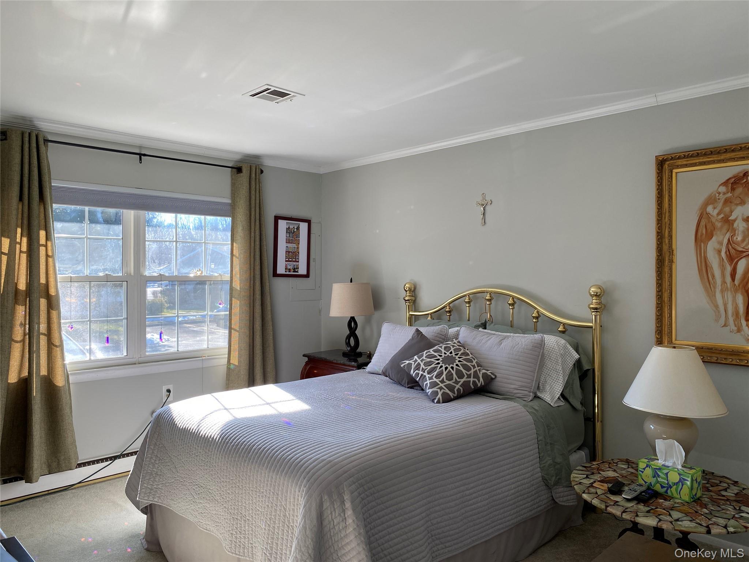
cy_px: 281
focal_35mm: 26
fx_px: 563
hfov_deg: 67.3
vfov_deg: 53.1
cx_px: 374
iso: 32
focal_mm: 4.25
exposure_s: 1/175
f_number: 1.8
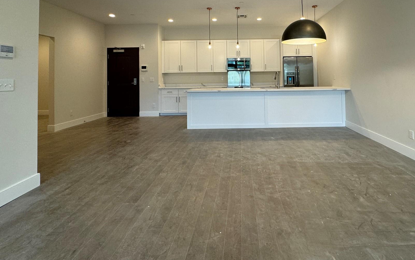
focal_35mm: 19
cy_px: 72
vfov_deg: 59.6
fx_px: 215
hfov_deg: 87.3
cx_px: 240
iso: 160
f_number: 2.2
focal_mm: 2.22
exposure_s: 1/120
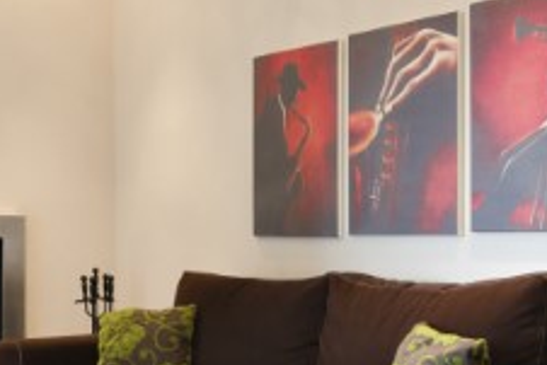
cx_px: 252
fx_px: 973
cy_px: 268
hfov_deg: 31.4
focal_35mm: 64
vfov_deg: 21.1
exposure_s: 1.6
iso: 100
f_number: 8
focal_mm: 10
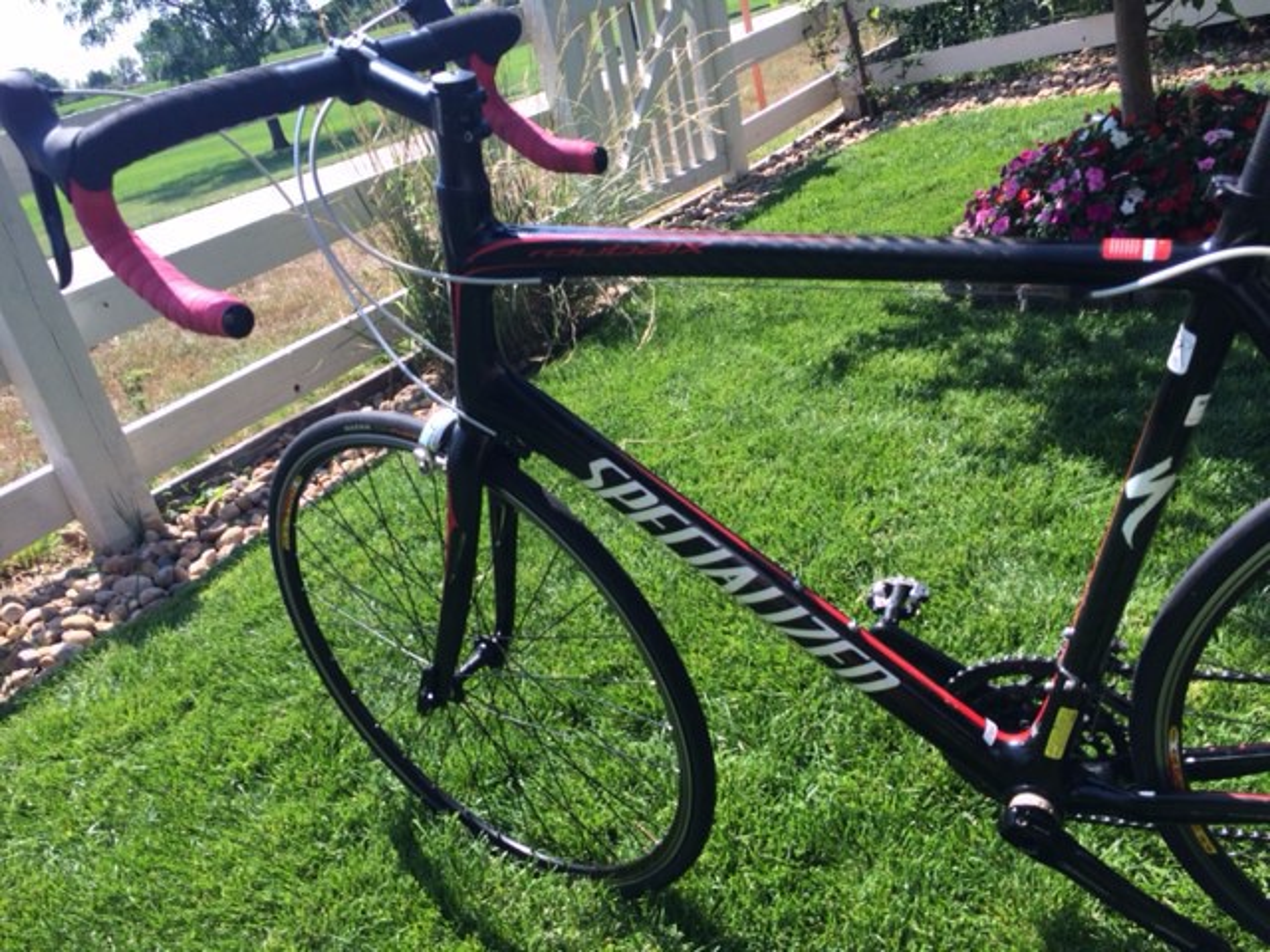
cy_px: 476
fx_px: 1101
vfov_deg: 46.8
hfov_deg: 60.0
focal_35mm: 30
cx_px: 635
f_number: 2.2
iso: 32
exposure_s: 1/820
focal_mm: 4.12
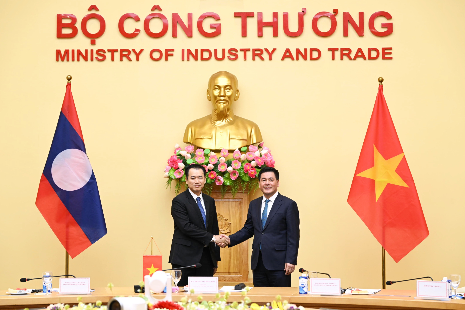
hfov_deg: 27.0
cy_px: 155
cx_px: 232
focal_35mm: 75
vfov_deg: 18.2
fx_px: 969
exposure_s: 1/100
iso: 1250
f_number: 5.6
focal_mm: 75
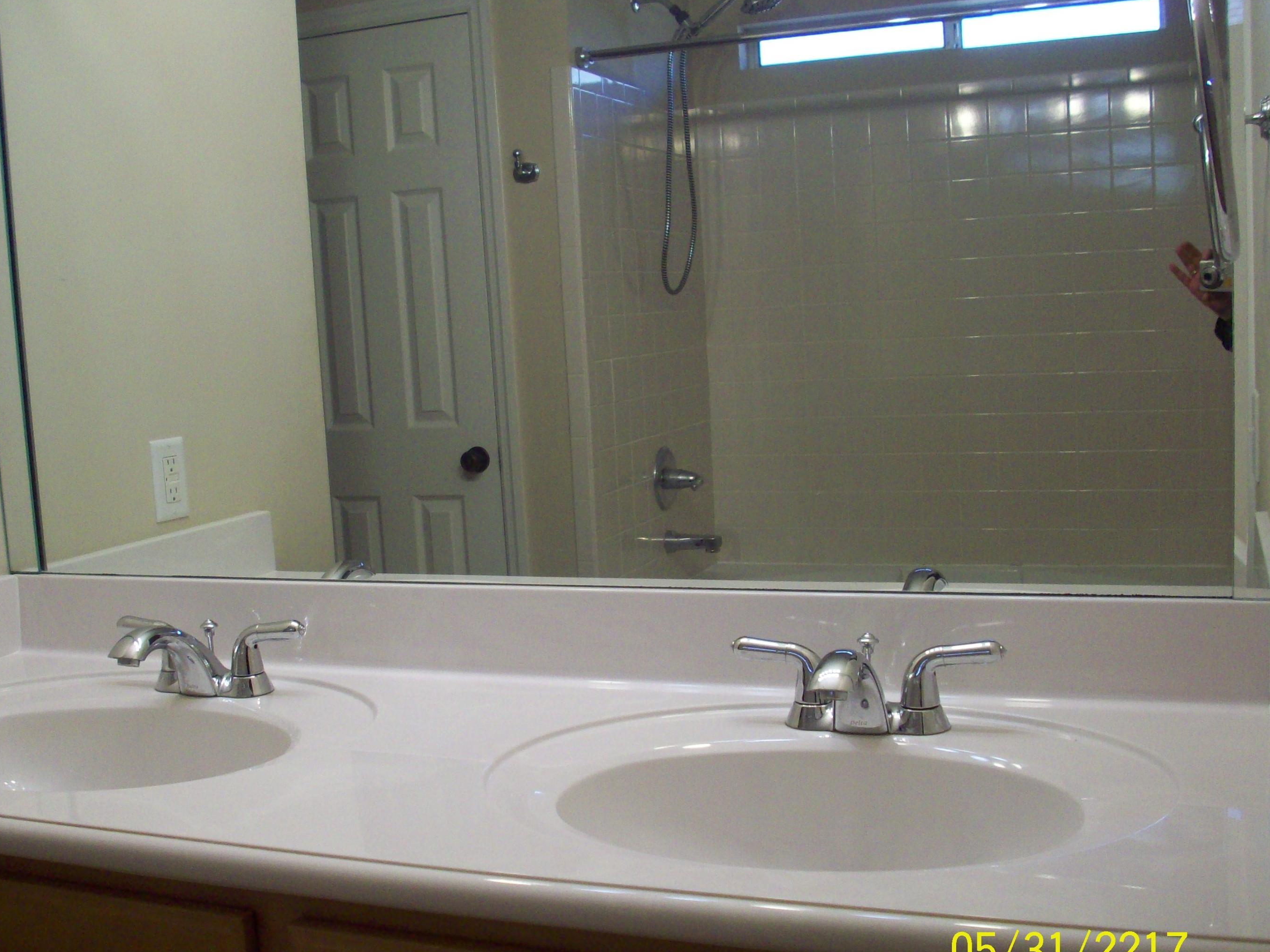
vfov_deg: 35.1
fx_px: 1504
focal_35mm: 41
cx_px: 586
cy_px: 522
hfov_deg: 45.7
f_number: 2.8
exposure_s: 1/39.3
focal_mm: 6.2
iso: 160
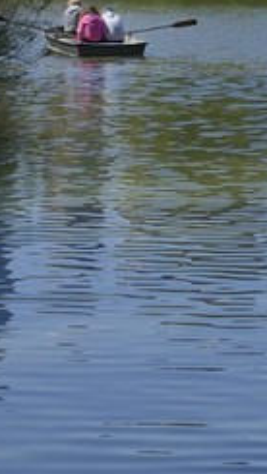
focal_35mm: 164
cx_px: 1306
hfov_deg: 5.6
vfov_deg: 12.9
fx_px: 2062
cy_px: -29
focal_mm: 24
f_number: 11
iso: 400
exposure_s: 1/320
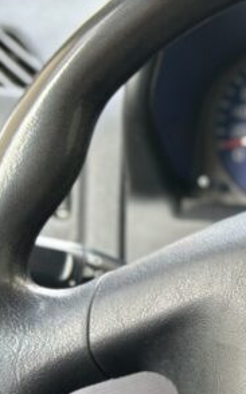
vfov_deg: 15.0
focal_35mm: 139
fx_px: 1492
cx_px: 492
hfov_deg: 8.9
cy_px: 301
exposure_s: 1/96
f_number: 1.78
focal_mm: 6.86
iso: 125
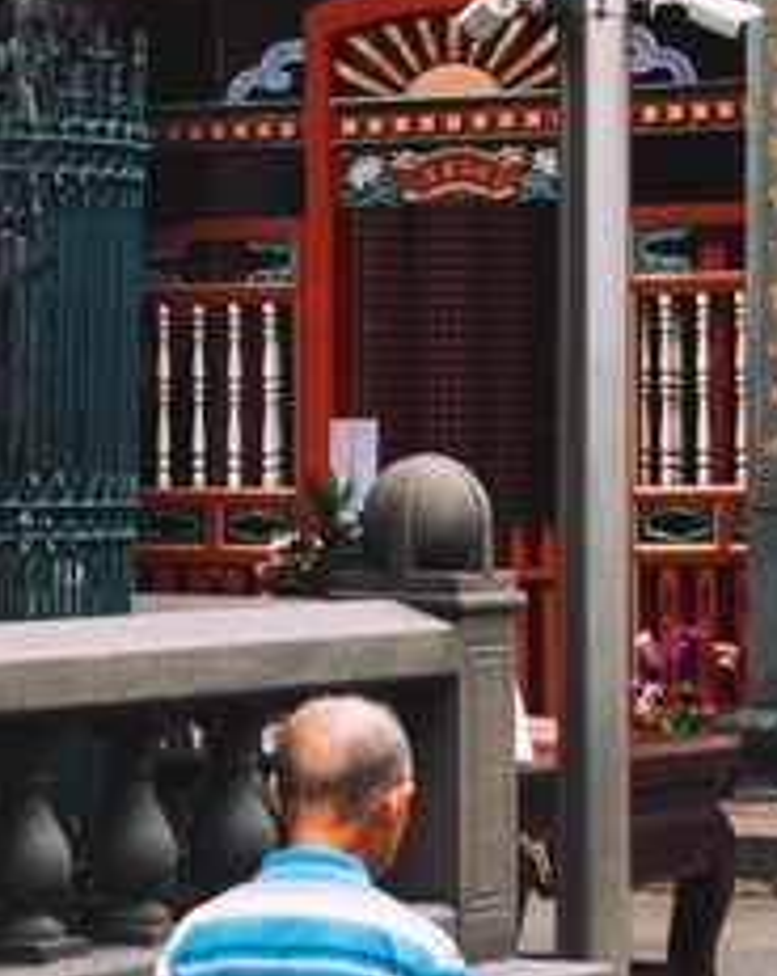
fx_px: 5735
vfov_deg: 9.7
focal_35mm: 199
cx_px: -184
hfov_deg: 7.7
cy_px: 220
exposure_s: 1/200
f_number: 3.5
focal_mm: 17
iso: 200
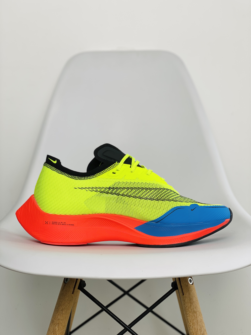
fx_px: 503
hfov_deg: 28.0
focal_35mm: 52
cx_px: 126
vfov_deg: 36.8
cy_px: 168
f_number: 2
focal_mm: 6
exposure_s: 1/128
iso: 20
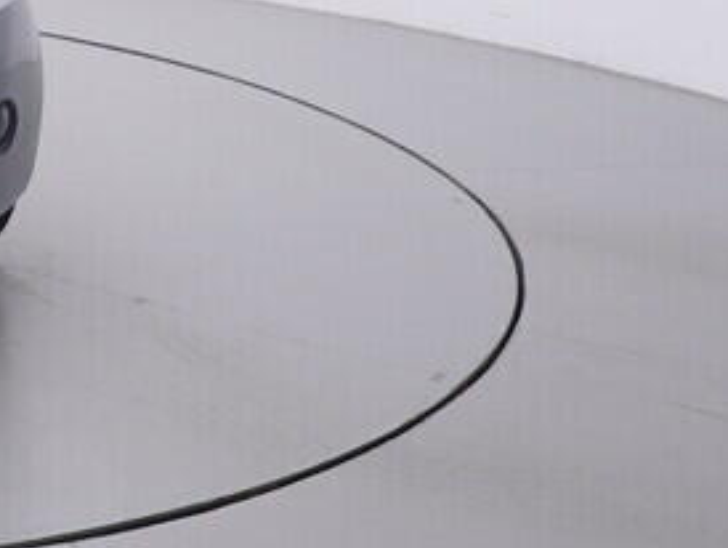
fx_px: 1701
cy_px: -93
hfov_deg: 19.2
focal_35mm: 81
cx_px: -531
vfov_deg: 17.5
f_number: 5
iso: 200
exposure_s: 1/80
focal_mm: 15
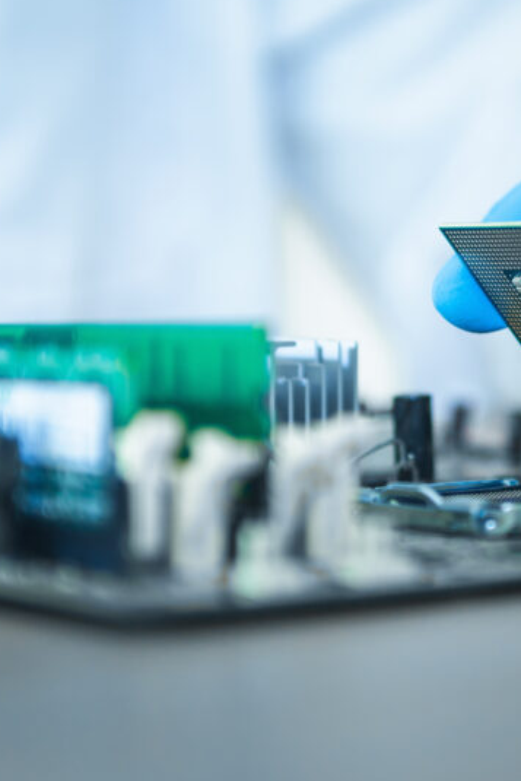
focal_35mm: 134
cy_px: 301
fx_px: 2907
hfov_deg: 10.2
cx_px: 468
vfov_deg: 15.3
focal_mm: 70
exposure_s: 1/60
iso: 200
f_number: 3.2
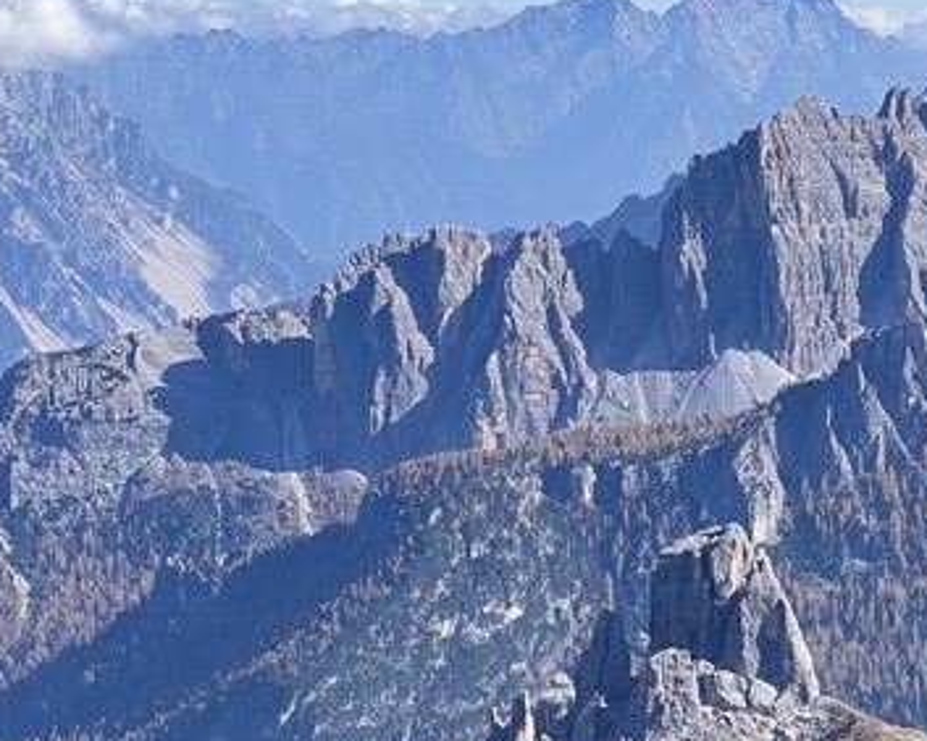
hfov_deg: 8.7
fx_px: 5978
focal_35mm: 218
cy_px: 599
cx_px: 1218
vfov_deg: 7.1
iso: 32
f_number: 2.8
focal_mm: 9
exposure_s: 1/742
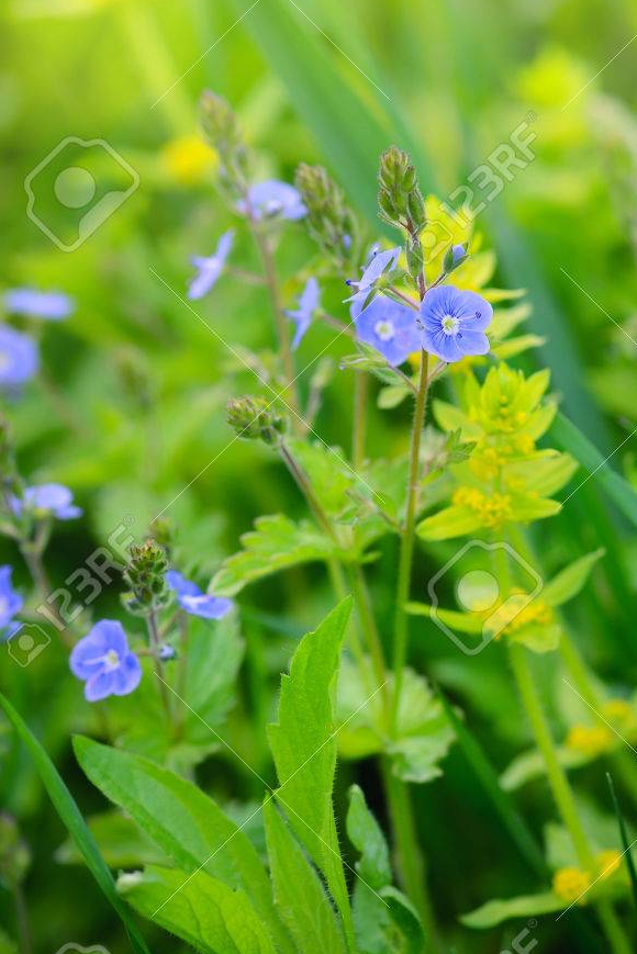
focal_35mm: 157
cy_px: 388
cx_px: 440
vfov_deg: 13.1
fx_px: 4163
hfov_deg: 8.7
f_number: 5.6
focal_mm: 105
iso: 200
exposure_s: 1/200
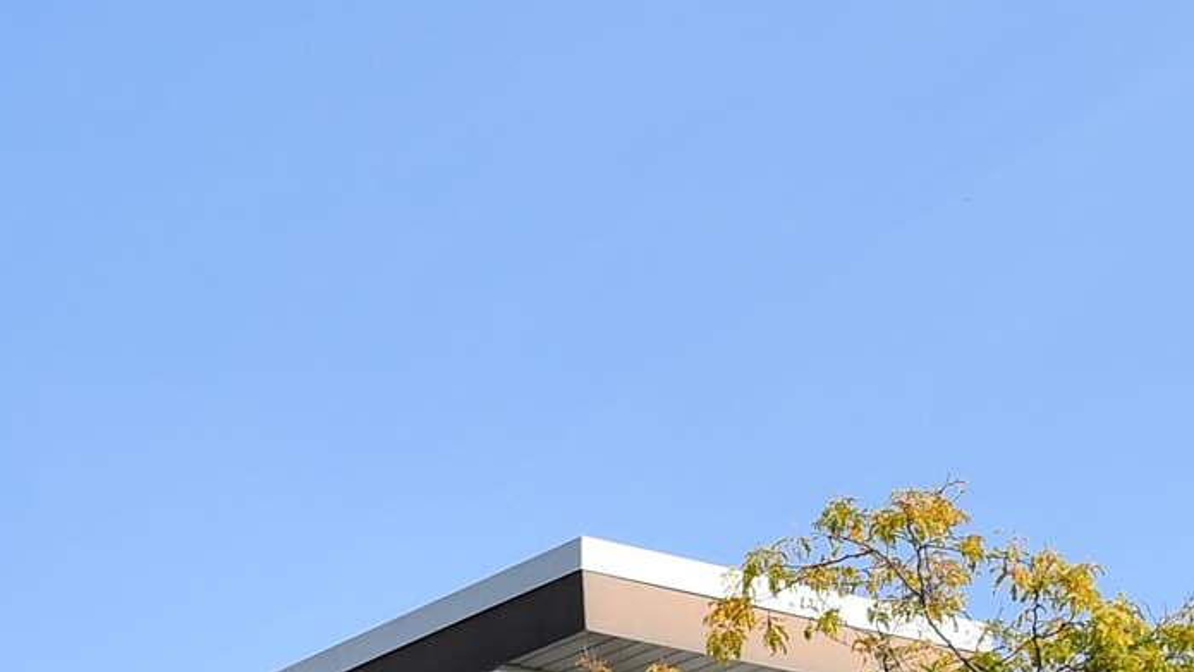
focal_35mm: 125
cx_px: 67
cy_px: 1086
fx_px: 3958
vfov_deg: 9.4
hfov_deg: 16.9
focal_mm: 18
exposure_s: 1/320
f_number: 9
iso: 100
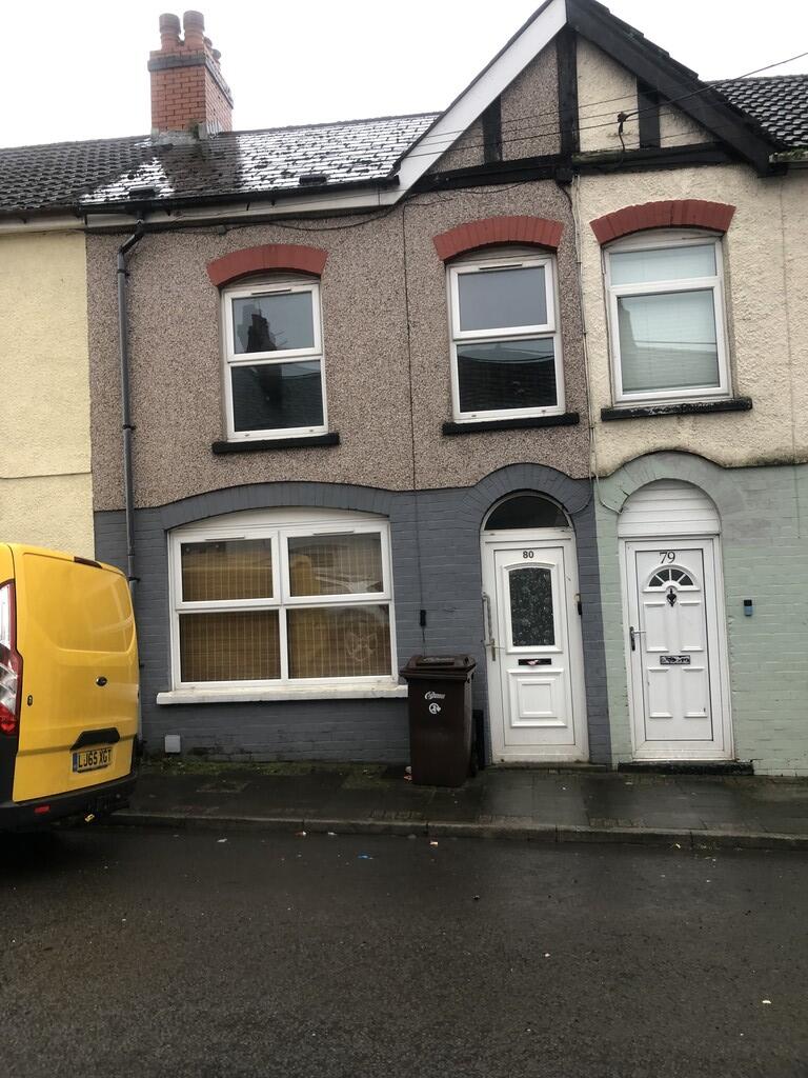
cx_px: 404
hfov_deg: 49.7
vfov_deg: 63.4
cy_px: 539
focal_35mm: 28
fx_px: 871
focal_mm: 3.99
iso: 25
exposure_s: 1/40
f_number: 1.8
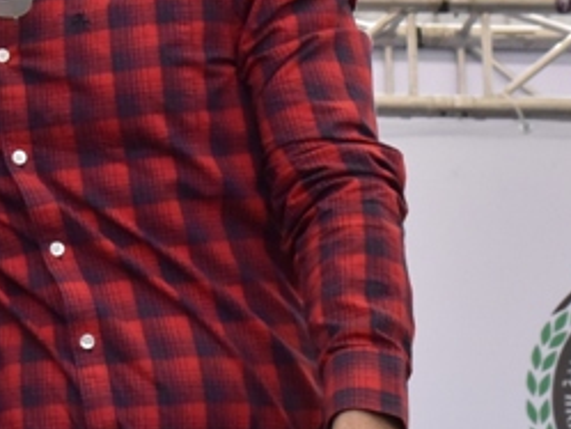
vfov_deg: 5.8
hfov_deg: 7.6
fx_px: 4241
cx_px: -170
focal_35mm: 257
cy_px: 203
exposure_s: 1/800
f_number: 14
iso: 2500
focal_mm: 65
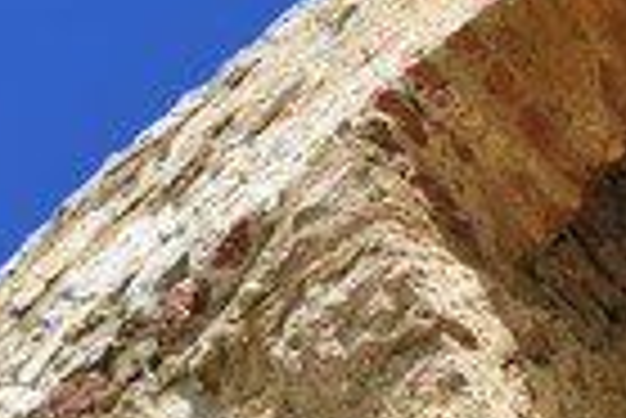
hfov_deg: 4.7
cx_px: 802
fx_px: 7607
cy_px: 171
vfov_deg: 3.2
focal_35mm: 437
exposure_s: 1/400
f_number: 7.1
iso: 200
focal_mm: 145
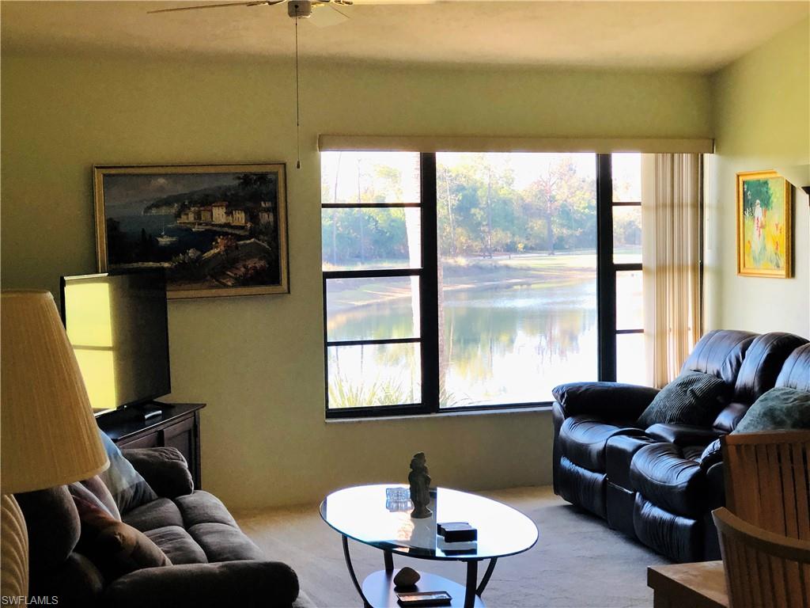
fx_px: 1334
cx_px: 405
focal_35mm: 57
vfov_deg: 25.7
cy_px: 304
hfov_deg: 33.8
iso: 32
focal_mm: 6.6
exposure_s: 1/30
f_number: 2.8
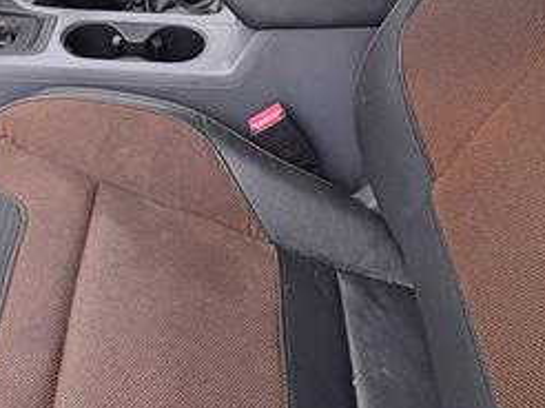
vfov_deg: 22.8
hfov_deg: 35.2
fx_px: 802
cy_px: -215
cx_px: 49
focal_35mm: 51
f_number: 2.2
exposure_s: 1/99
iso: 100
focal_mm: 2.22
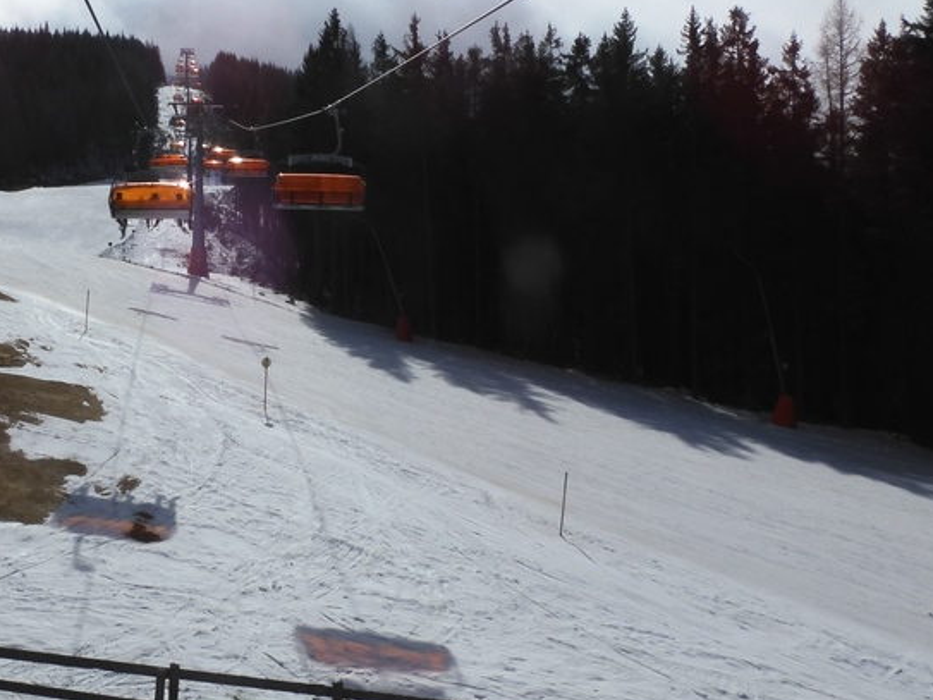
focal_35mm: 42
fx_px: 1132
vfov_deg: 34.0
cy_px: 234
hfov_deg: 43.4
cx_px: 234
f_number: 5.6
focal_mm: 4.3
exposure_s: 1/2000
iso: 100
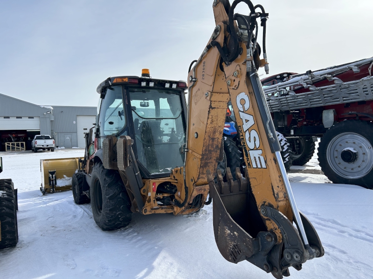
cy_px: 140
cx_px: 186
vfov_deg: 53.1
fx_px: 280
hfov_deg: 67.3
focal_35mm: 26
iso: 50
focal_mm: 5.7
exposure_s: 1/5076
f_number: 1.5
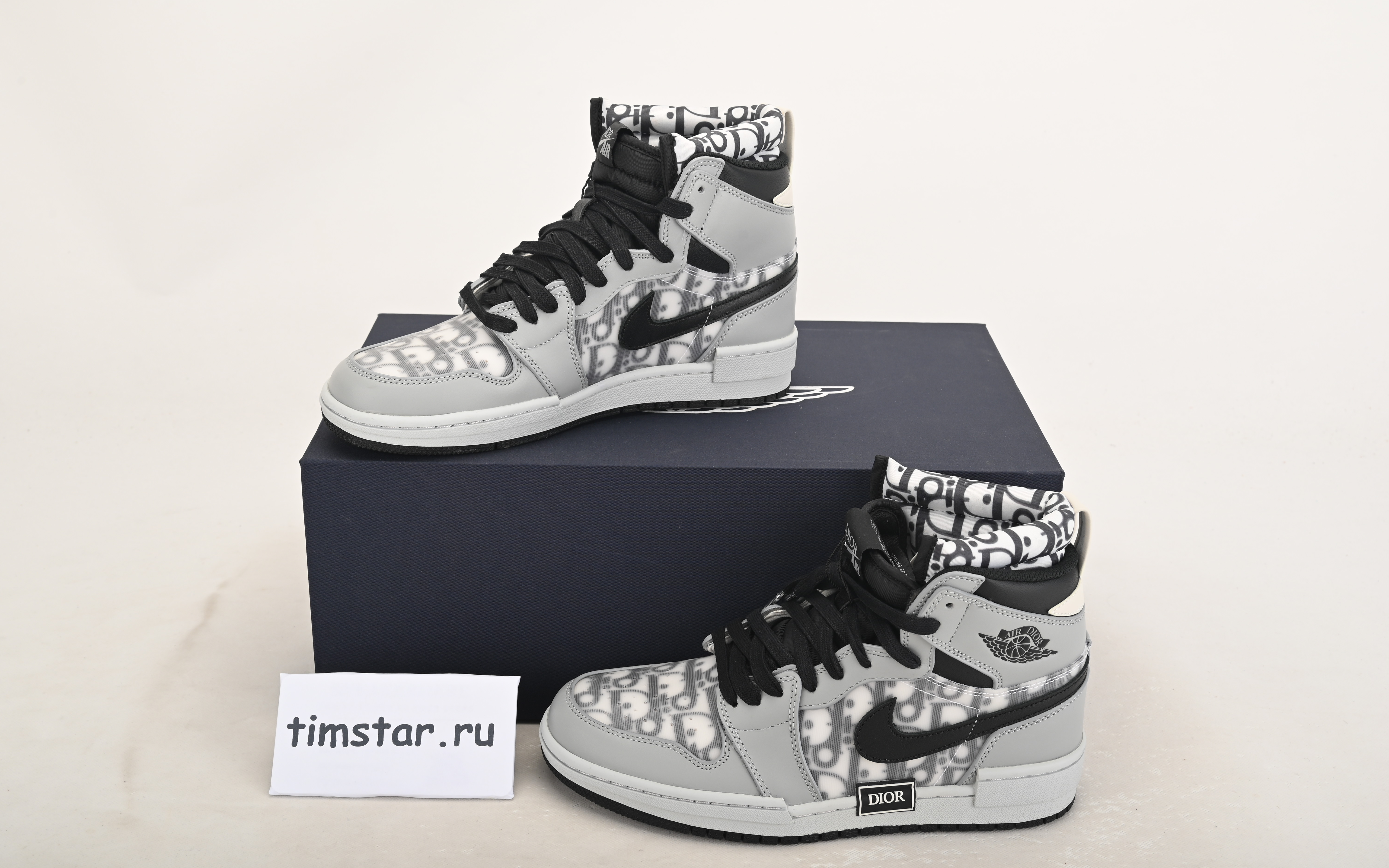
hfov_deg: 46.2
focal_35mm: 43
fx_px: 1628
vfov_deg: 29.9
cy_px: 452
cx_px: 692
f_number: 11
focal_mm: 42
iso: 100
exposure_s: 1/200
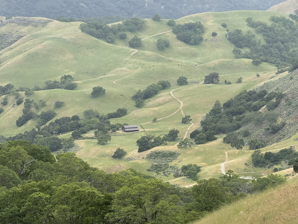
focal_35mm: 120
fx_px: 1033
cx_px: 149
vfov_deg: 12.3
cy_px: 112
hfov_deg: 16.4
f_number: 2.8
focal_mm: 15.66
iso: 64
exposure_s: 1/860
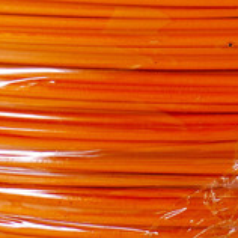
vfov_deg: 3.7
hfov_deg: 3.7
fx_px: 3633
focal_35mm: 467
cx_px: 304
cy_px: -246
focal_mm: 58
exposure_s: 1/100
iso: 200
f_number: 8
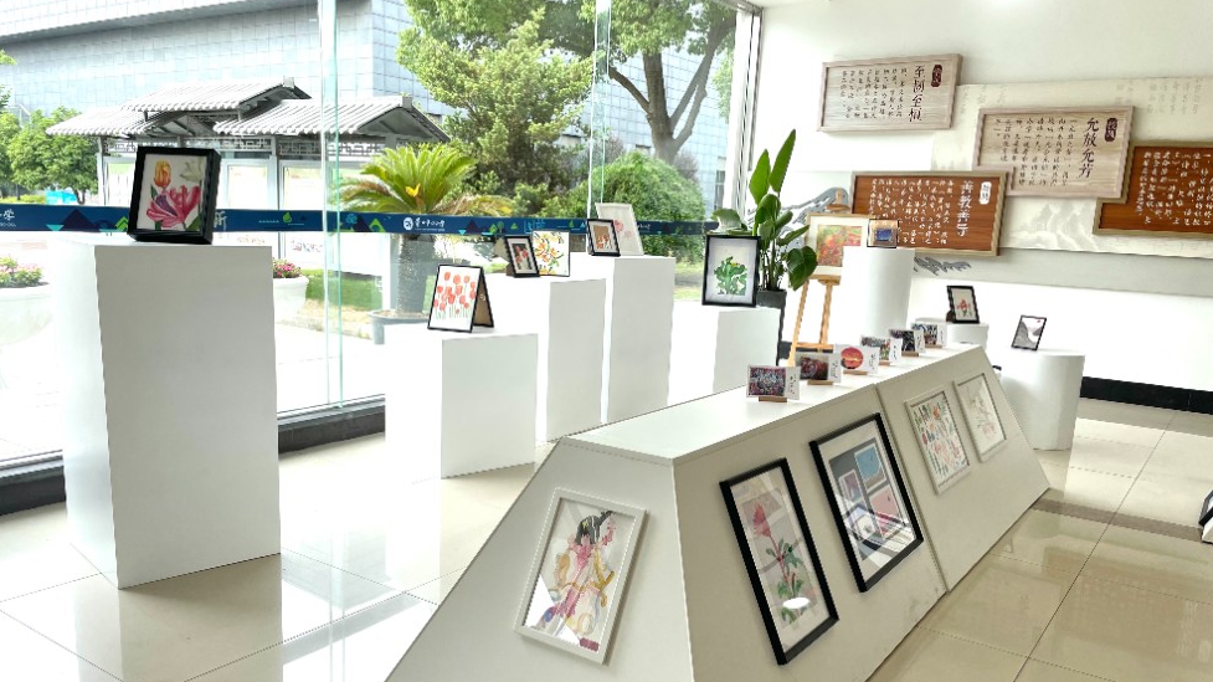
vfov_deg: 40.0
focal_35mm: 29
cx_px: 597
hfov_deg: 66.1
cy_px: 411
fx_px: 933
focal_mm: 4.2
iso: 32
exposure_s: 1/682
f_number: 1.6
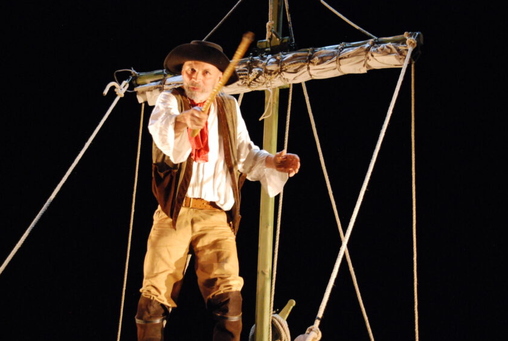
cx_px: 237
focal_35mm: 84
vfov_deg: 16.3
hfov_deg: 24.1
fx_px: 1187
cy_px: 165
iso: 1600
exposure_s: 1/10
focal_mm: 46
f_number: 5
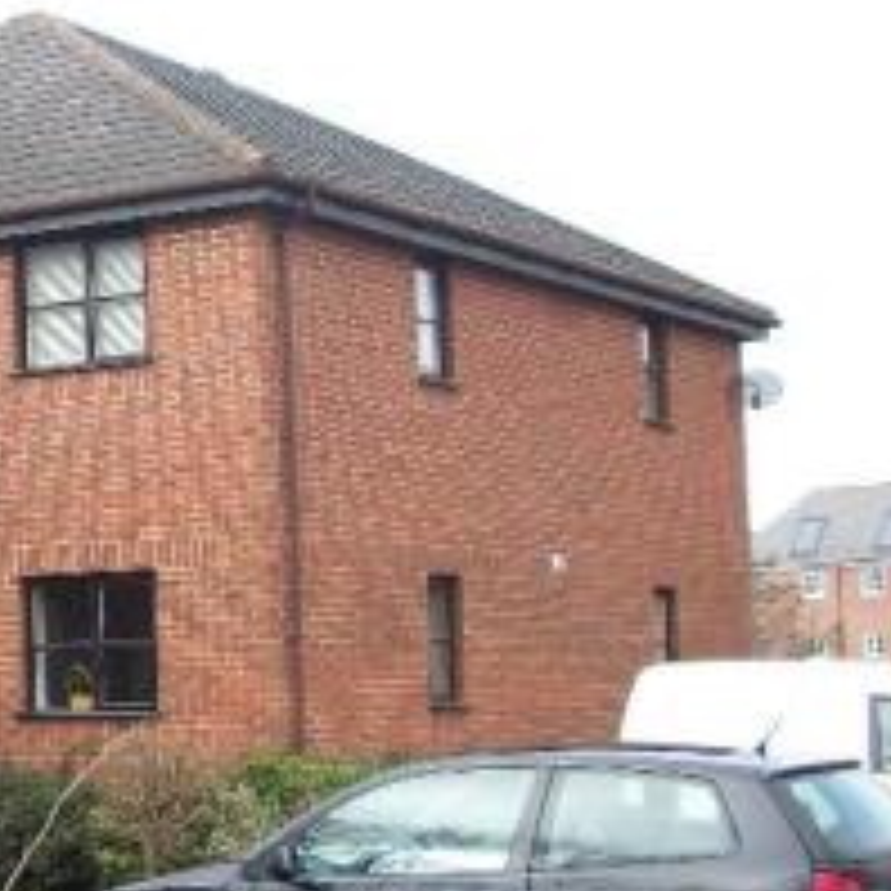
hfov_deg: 17.4
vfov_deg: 19.1
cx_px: -385
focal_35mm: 91
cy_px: 470
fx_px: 2650
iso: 80
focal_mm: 6.3
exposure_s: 1/200
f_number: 3.1
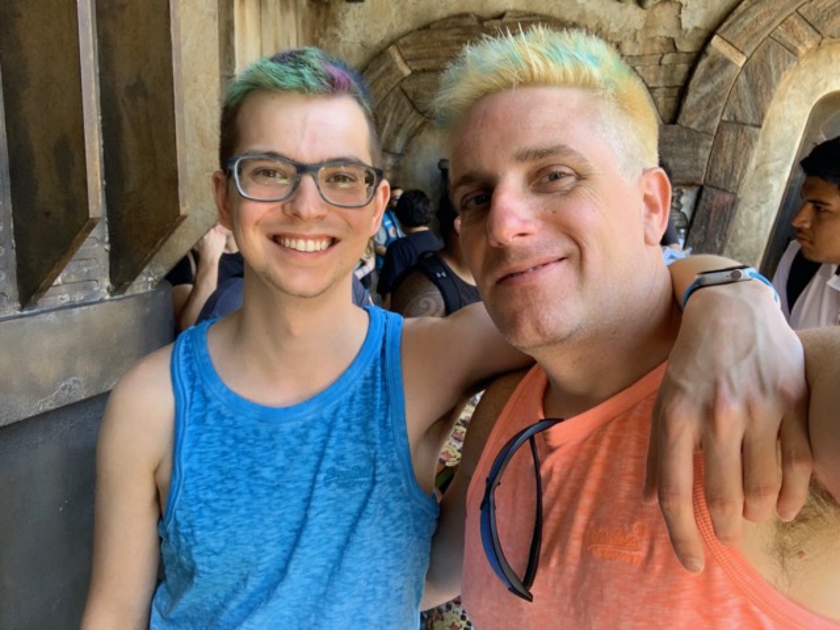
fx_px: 777
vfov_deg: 44.2
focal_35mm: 32
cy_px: 315
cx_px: 420
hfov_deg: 56.8
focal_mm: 2.87
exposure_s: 1/94
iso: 64
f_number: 2.2
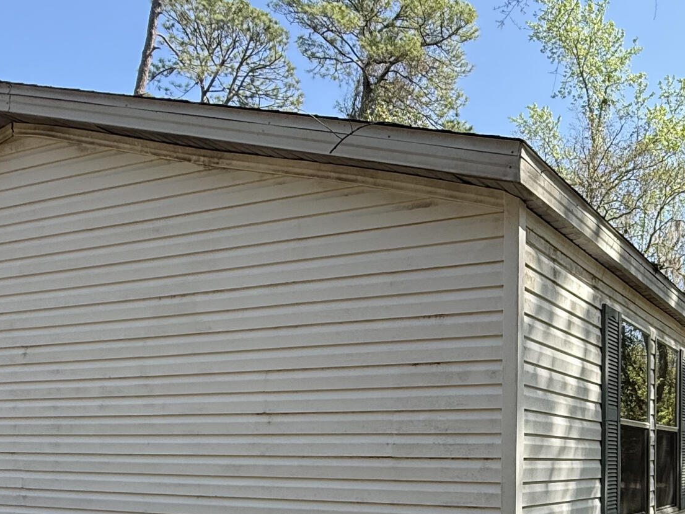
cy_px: 459
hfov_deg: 46.2
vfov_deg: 35.6
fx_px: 752
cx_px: 557
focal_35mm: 38
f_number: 2.2
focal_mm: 2.22
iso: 64
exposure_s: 1/631
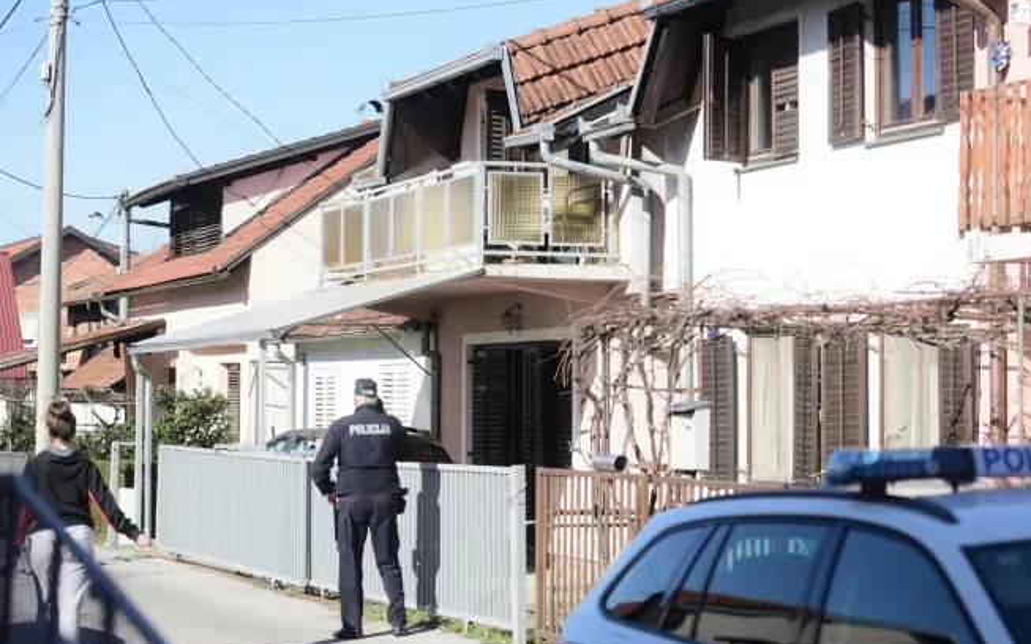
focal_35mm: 83
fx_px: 2332
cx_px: 575
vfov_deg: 15.7
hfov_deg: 24.9
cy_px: 283
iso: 160
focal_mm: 70
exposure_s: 1/1600
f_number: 2.8
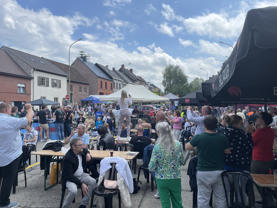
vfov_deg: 53.1
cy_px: 104
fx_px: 208
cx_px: 138
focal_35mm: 26
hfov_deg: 67.3
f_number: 1.6
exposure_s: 1/4292
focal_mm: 4.2
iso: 32
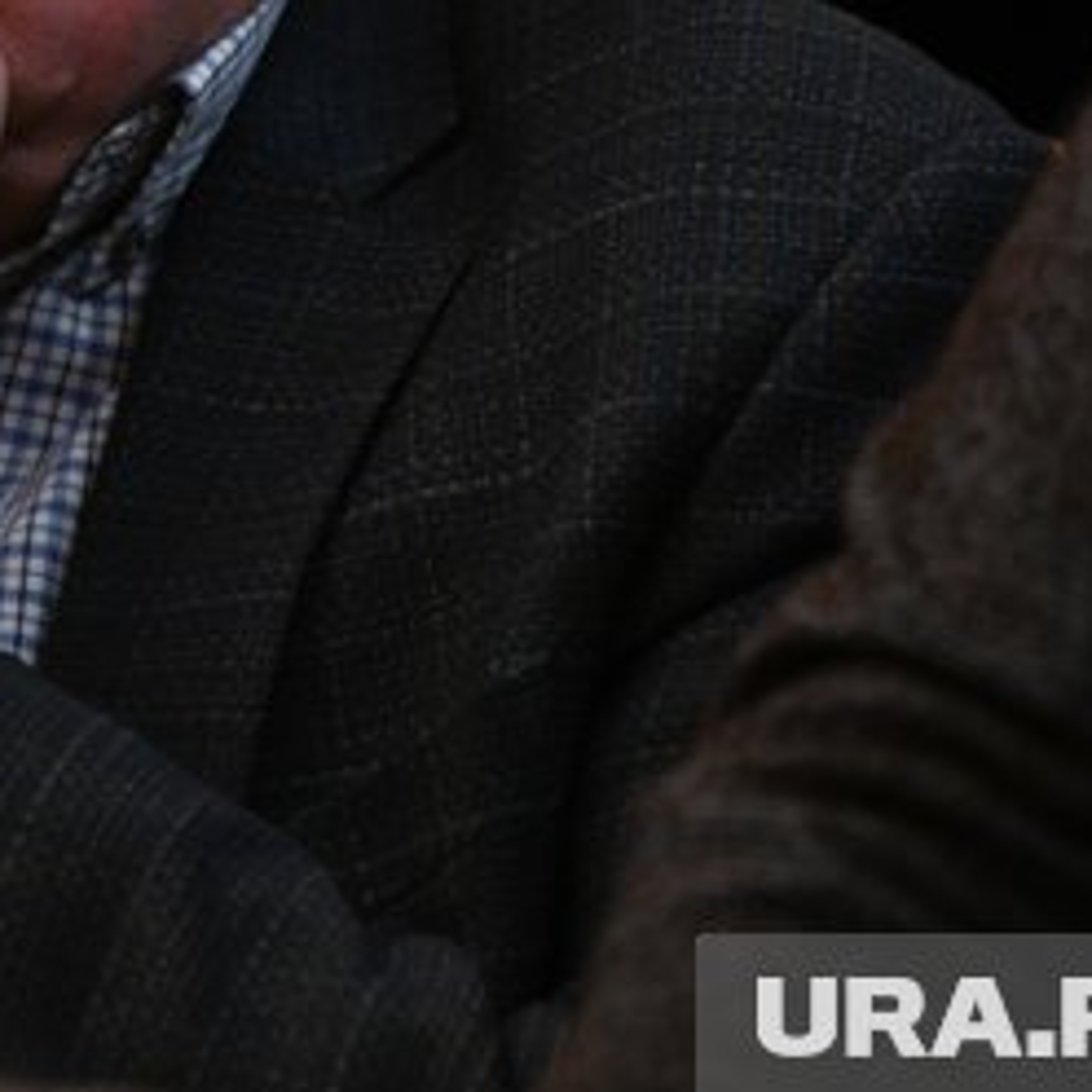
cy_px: -15
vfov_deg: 3.4
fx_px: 18559
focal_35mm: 520
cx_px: -379
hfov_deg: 3.4
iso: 2000
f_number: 2.8
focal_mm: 200
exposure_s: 1/100
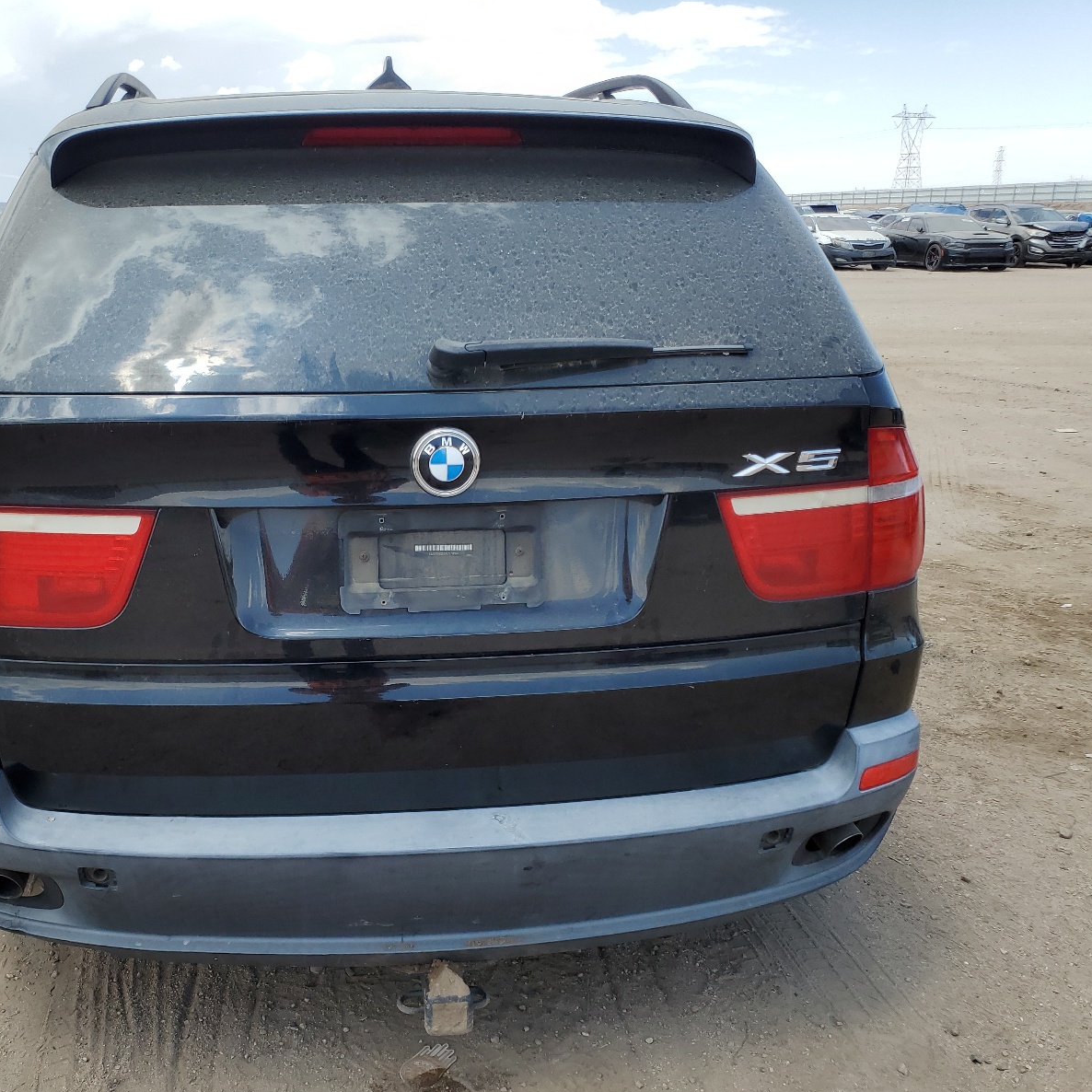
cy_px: 551
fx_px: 1106
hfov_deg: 51.9
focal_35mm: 31
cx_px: 396
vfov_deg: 52.5
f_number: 1.5
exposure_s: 1/1667
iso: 50
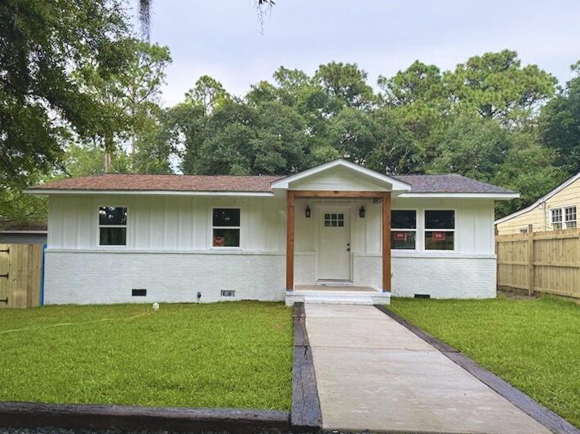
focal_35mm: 27
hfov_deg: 65.2
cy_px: 235
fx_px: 452
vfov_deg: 51.3
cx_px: 268
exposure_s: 1/888
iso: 100
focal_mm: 6.76
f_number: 1.78
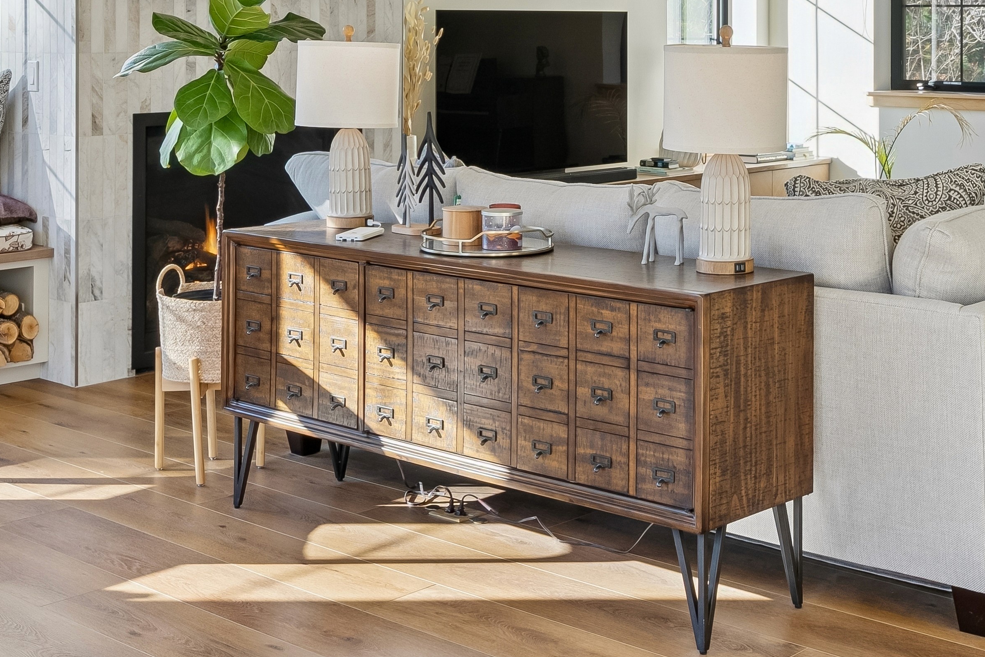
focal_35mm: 58
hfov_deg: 34.3
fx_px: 1587
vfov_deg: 22.5
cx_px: 604
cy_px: 3
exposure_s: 1/40
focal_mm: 23
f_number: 11
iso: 320
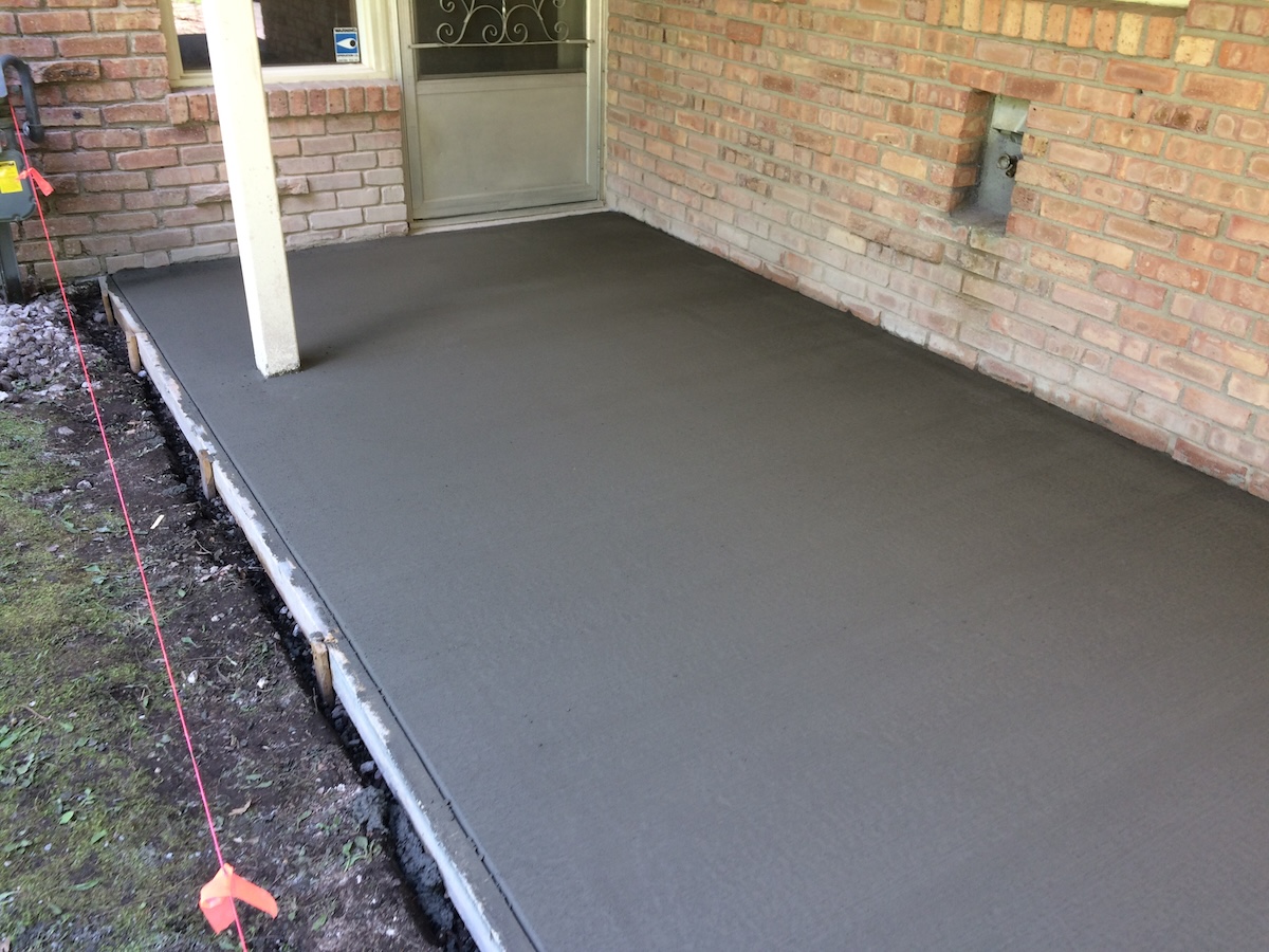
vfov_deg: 48.2
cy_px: 476
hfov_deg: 61.7
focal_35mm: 29
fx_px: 1063
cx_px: 634
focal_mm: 4.15
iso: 40
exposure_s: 1/60
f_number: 2.2
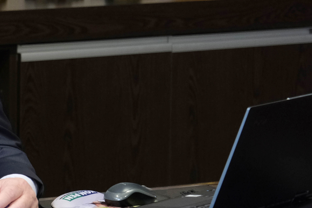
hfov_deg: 8.4
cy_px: 88
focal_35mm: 242
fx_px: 2097
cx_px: -122
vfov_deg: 5.7
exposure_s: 1/85
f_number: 3.2
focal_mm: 55
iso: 1600
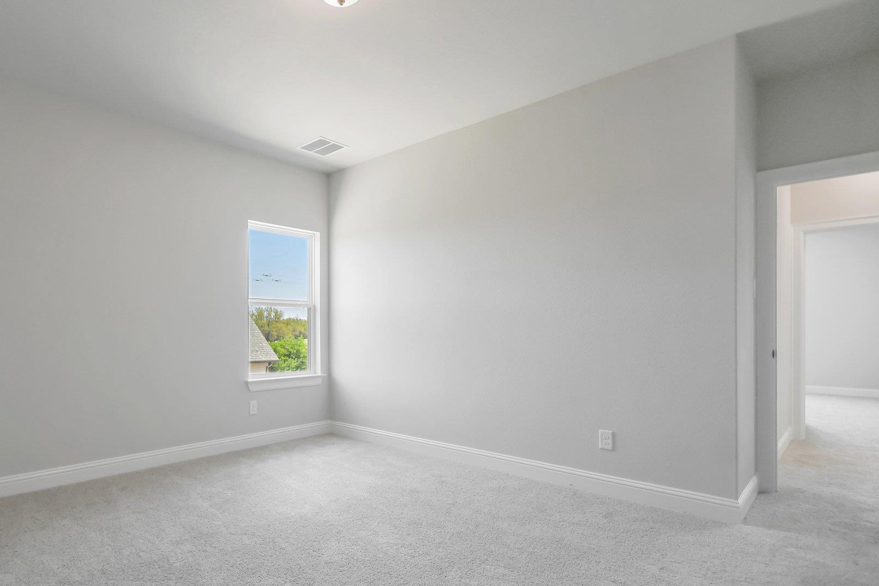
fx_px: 464
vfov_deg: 64.5
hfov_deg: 85.6
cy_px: 301
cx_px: 344
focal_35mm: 19
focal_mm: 10
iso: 400
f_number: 3.5
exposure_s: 1/200
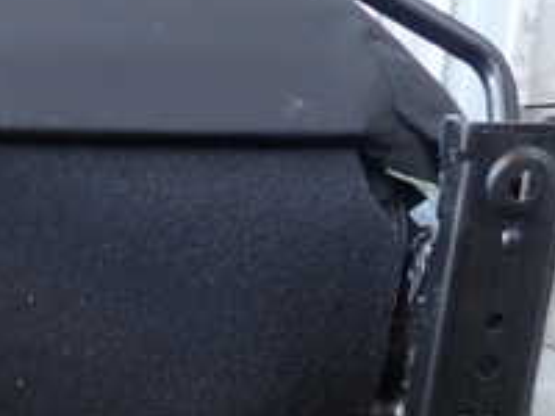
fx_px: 1202
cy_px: 491
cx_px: -19
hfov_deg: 24.6
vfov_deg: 18.7
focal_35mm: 75
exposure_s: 1/50
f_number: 2
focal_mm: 4.5
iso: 200
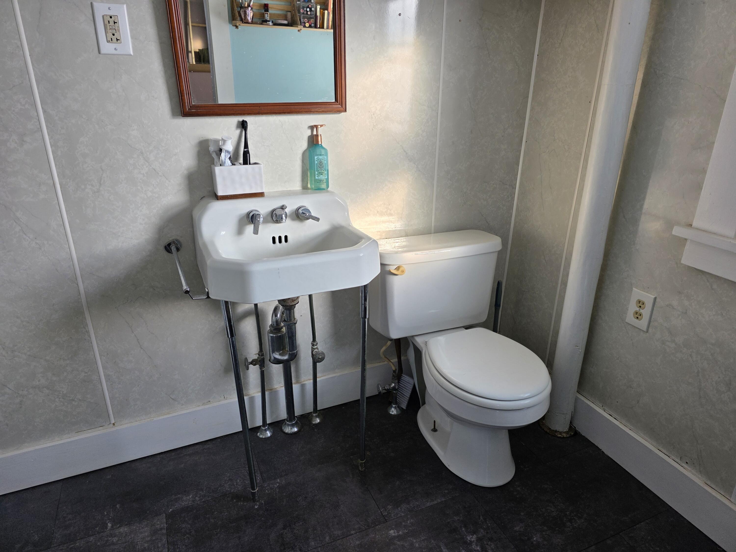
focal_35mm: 23
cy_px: 276
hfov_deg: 73.9
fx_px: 489
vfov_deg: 58.9
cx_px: 368
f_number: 1.7
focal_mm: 6.3
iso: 40
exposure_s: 1/180
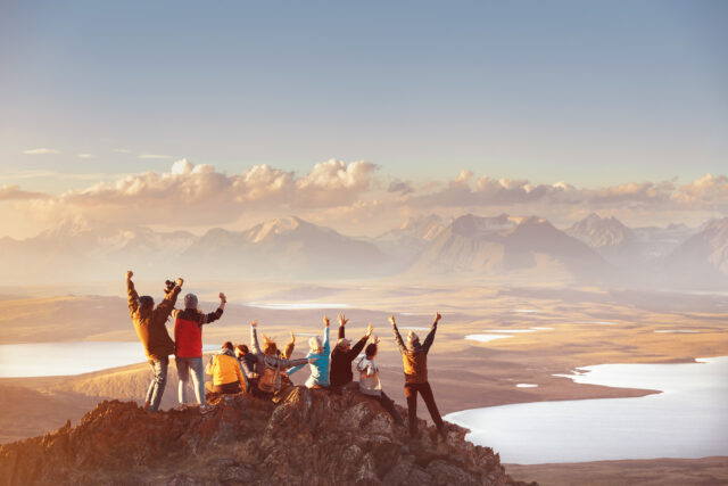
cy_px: 243
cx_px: 364
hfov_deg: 28.8
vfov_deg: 19.5
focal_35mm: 70
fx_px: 1416
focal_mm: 70
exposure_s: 1/320
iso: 200
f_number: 5.6
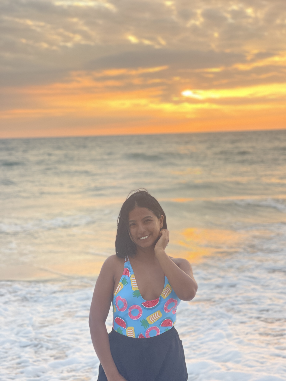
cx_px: 143
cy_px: 190
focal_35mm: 64
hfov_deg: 22.9
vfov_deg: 30.3
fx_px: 705
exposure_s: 1/121
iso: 32
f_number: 2.2
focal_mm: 7.5
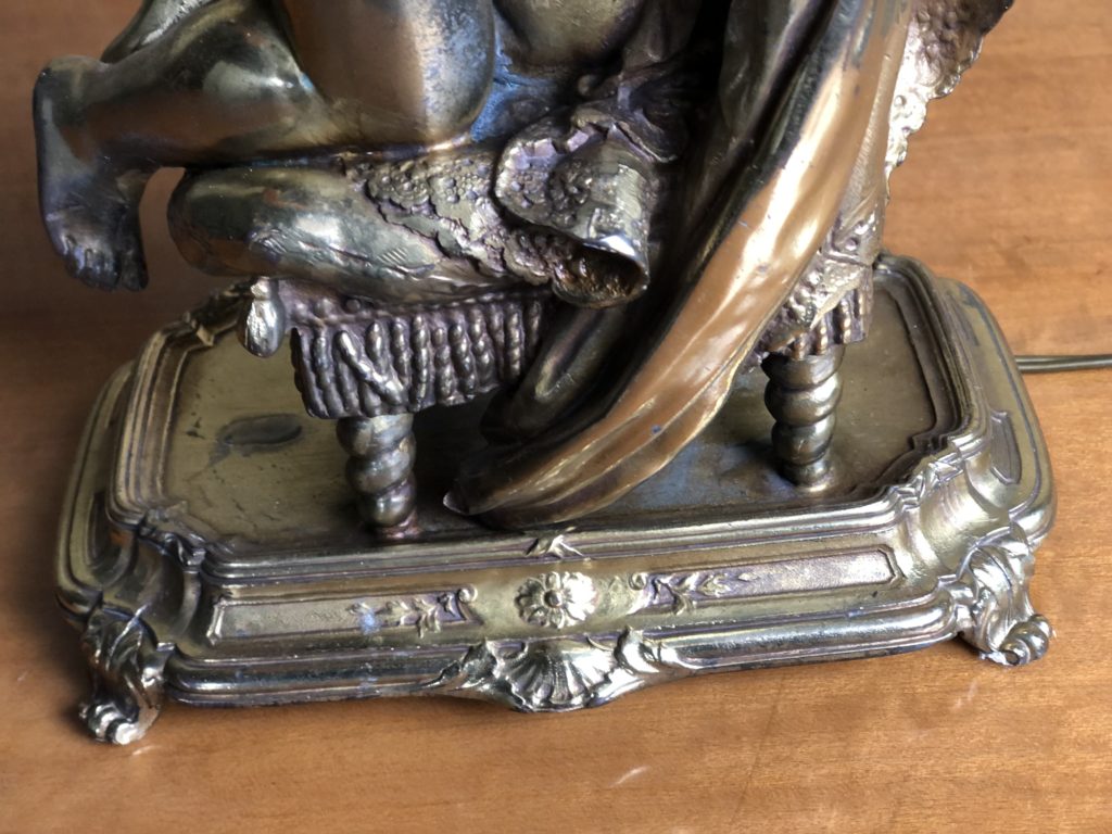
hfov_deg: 36.8
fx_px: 1670
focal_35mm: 52
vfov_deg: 28.0
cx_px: 556
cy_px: 417
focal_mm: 6
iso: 125
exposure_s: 1/25
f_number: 2.4
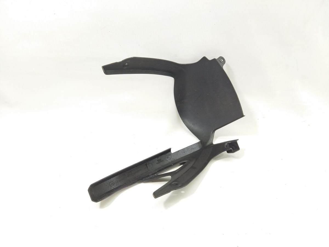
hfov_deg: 65.3
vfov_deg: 51.4
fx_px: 257
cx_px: 164
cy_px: 124
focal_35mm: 27
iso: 107
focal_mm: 4.71
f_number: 1.79
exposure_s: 1/50
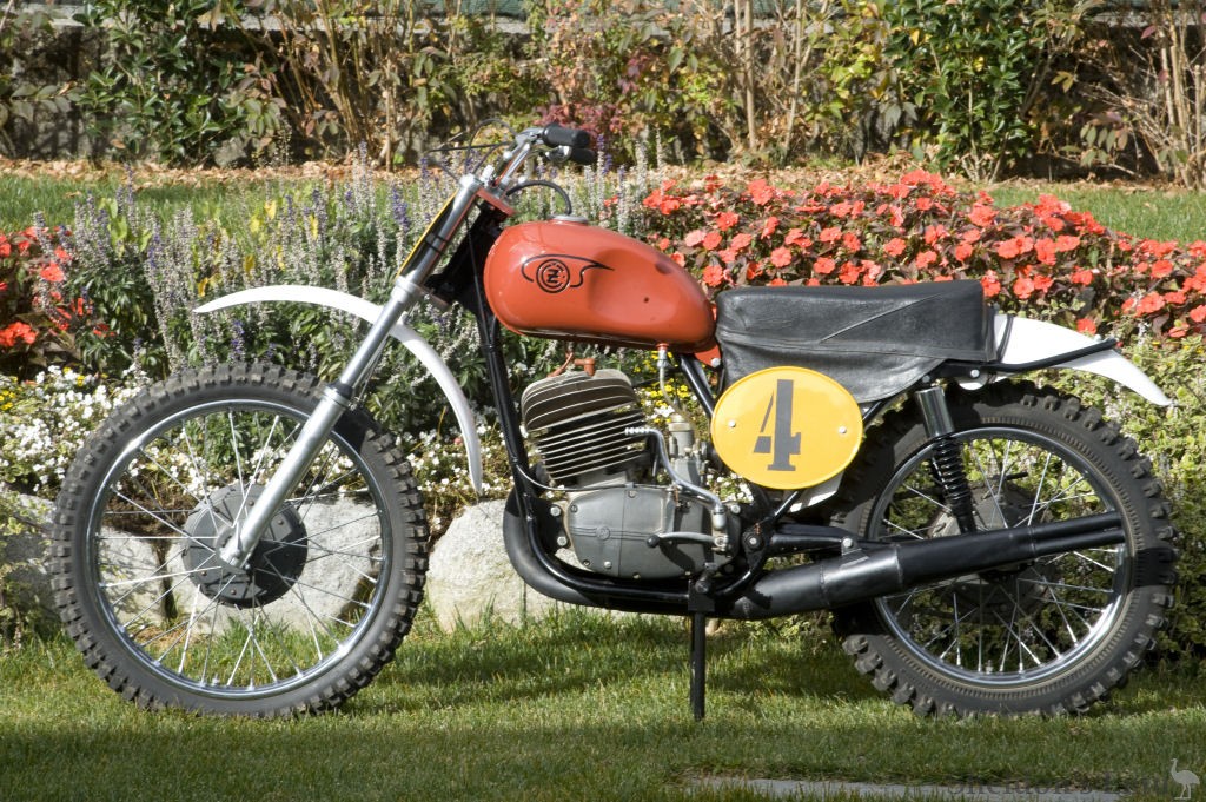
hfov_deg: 19.5
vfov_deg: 13.0
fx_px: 3515
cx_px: 603
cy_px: 401
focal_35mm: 105
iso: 400
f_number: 18
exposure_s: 1/100
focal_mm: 105
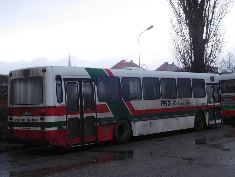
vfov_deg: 26.6
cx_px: 118
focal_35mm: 55
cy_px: 88
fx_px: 373
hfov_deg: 34.9
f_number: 4.2
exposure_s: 1/250
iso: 250
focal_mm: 9.8
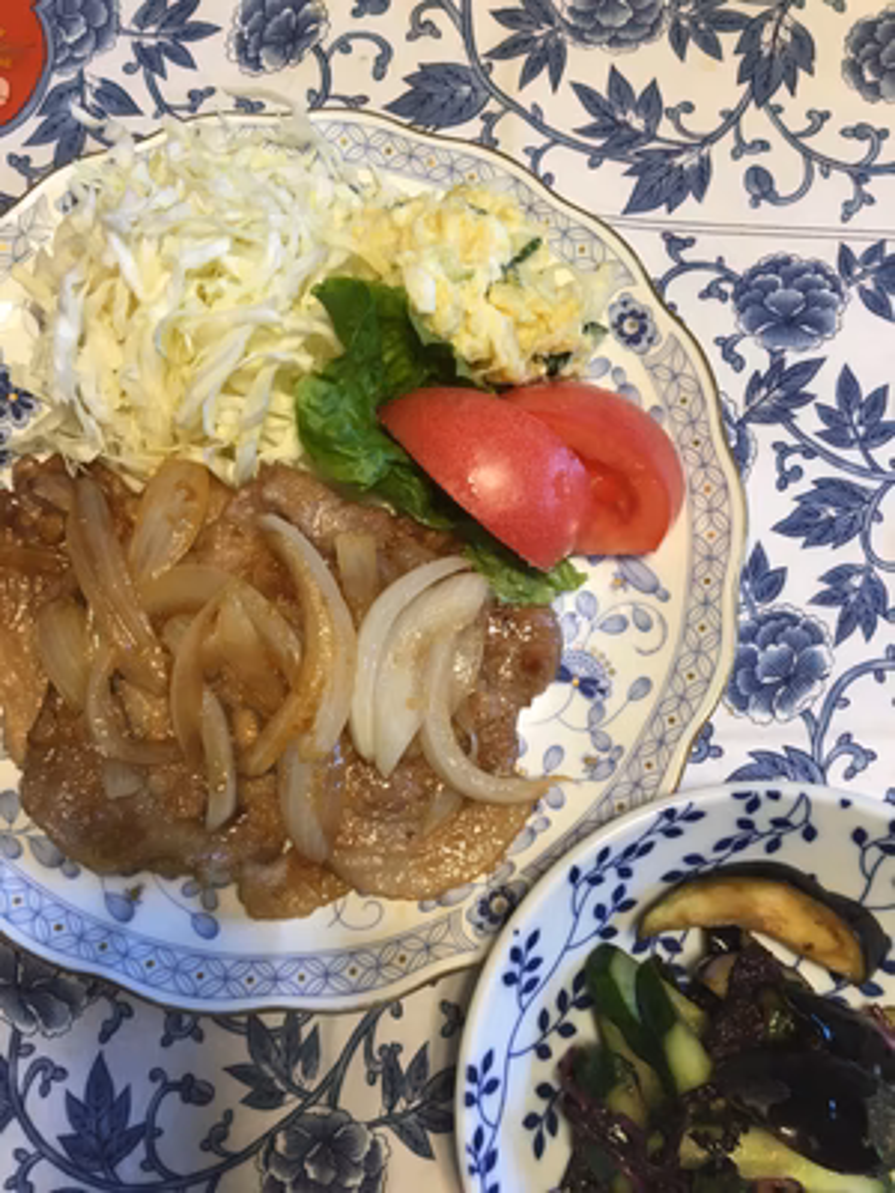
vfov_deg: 61.7
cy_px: 596
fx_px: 1000
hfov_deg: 48.2
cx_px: 448
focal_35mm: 29
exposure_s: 1/30
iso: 64
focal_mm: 4.15
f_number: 2.2
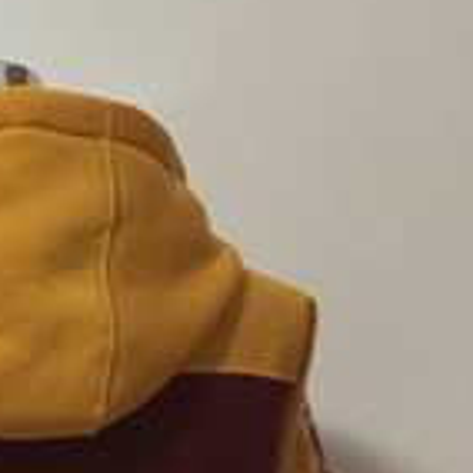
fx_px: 1809
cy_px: 548
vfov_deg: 14.5
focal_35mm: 117
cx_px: -486
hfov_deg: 12.9
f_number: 2.2
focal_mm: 4.15
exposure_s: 1/8
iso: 125
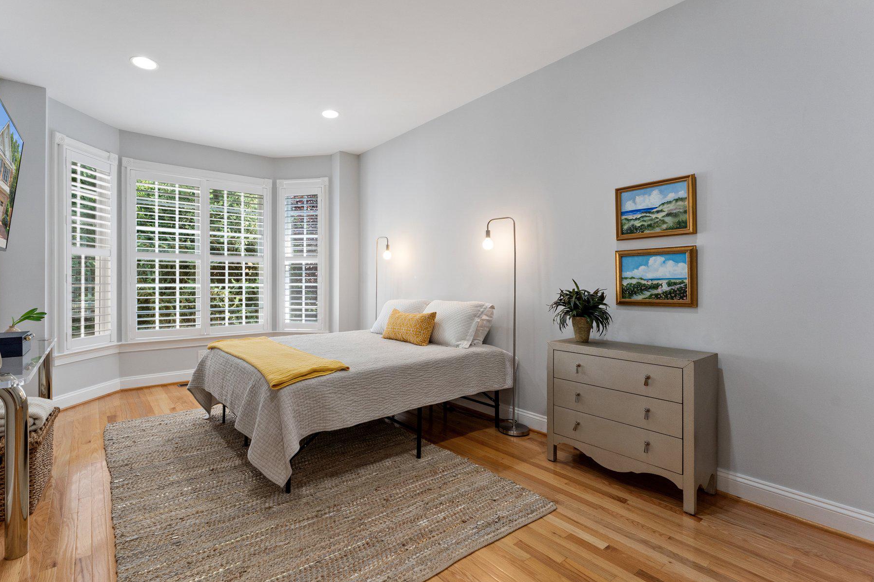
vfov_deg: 73.7
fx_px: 388
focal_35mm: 16
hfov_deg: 96.2
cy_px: 285
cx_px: 378
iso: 500
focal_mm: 14
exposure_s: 1/8
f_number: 8
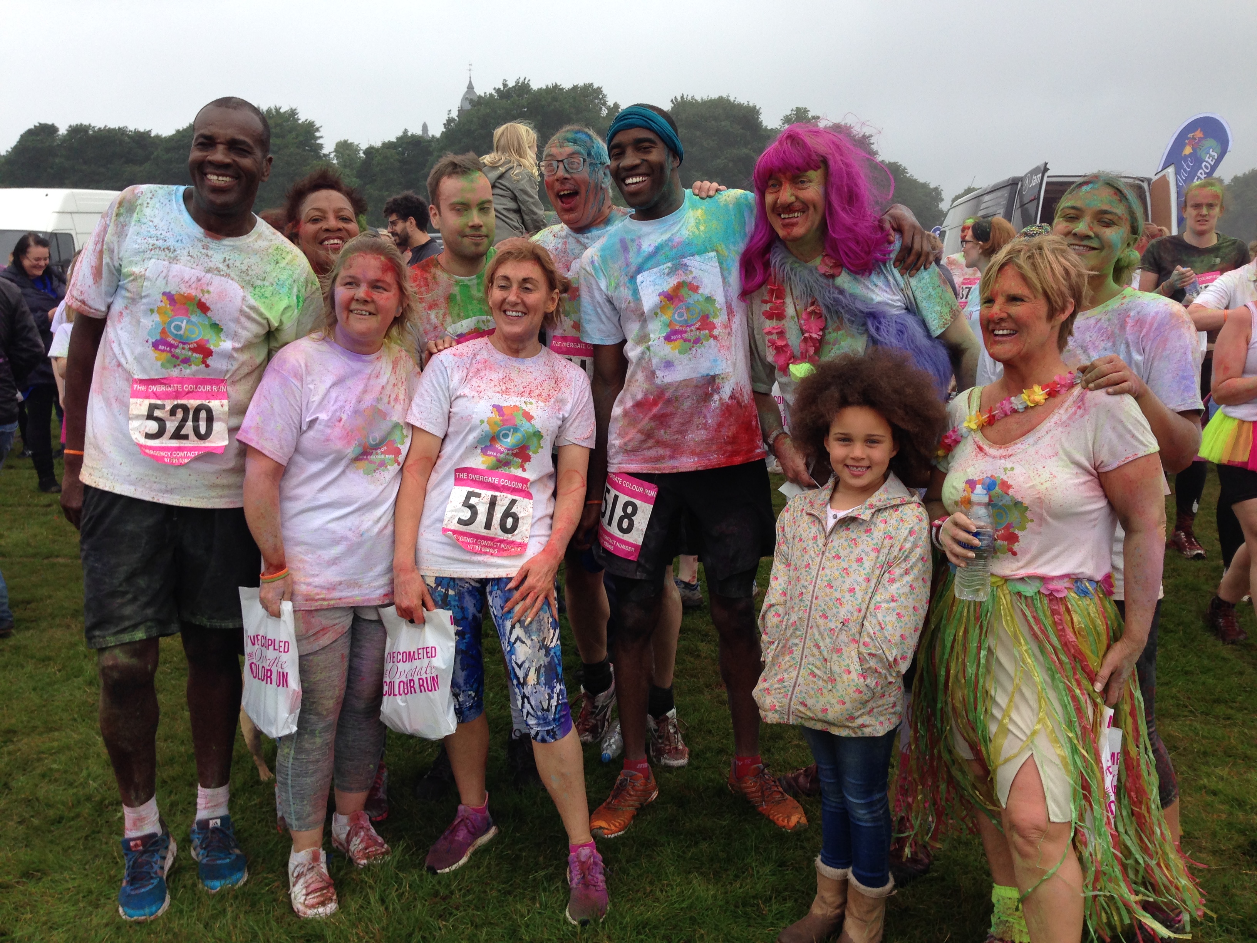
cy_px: 472
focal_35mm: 33
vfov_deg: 42.9
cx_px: 628
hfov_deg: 55.4
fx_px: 1198
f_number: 2.4
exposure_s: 1/330
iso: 50
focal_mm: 4.12
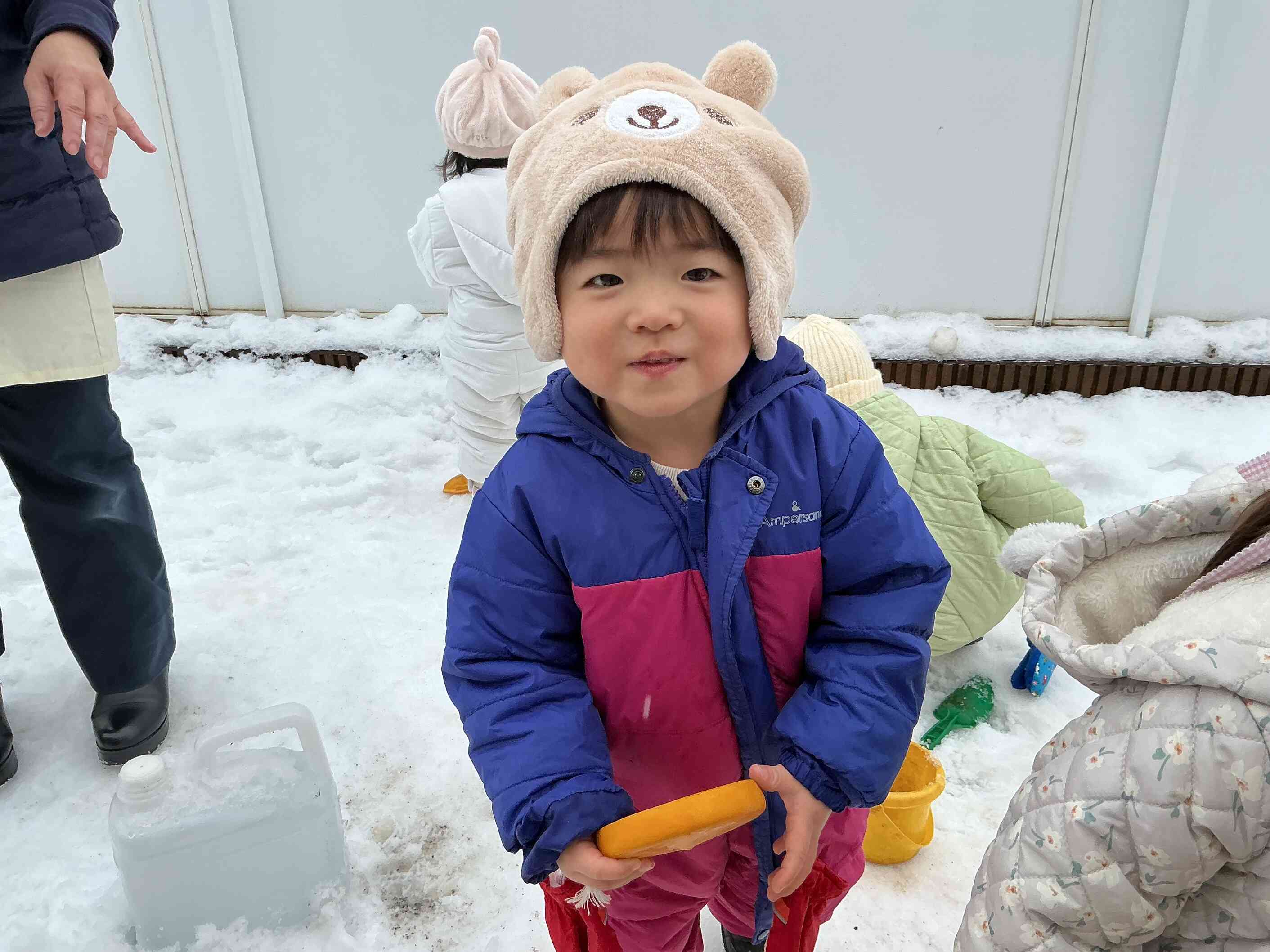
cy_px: 476
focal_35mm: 29
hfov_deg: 61.7
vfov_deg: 48.2
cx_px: 635
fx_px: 1064
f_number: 1.8
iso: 25
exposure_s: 1/962
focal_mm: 3
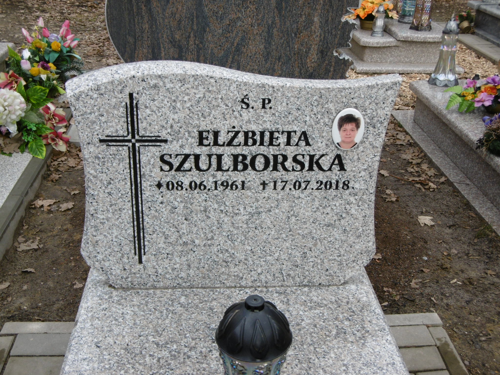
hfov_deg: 43.9
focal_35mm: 43
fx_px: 621
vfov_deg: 33.6
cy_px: 188
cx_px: 250
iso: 100
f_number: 3.8
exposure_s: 1/320
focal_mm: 7.7
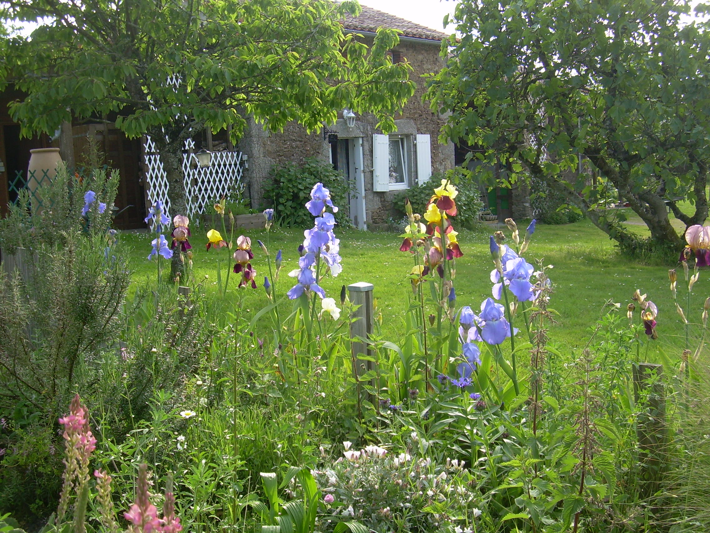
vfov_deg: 32.9
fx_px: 902
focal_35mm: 44
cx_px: 355
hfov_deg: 42.9
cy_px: 266
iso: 50
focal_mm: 7.2
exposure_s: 1/229
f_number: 2.9
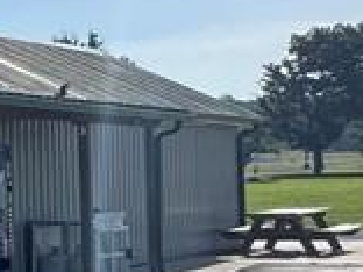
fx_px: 965
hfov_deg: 12.8
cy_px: 188
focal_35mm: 92
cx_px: -621
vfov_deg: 16.0
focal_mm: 2.22
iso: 40
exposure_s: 1/1748
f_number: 2.2
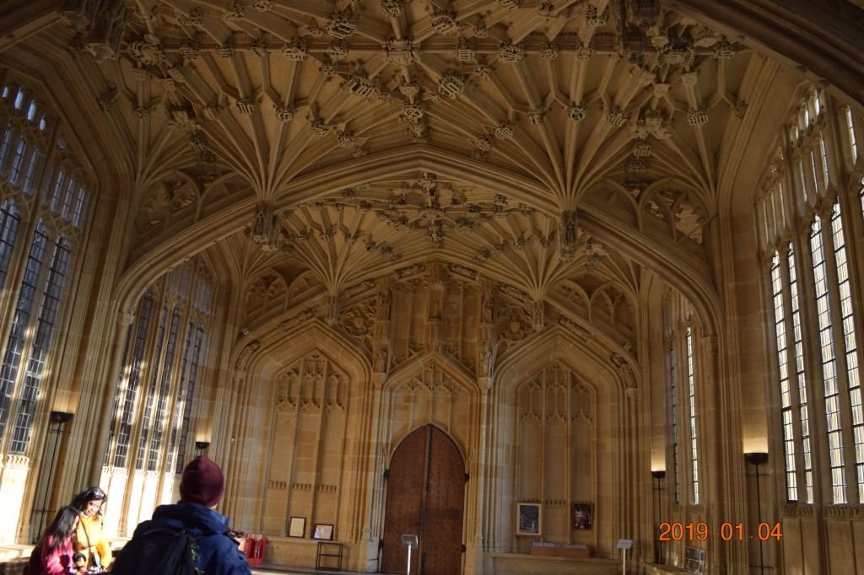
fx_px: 648
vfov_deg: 47.9
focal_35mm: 27
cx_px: 432
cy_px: 288
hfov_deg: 67.4
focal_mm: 18
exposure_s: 1/100
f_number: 3.5
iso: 200
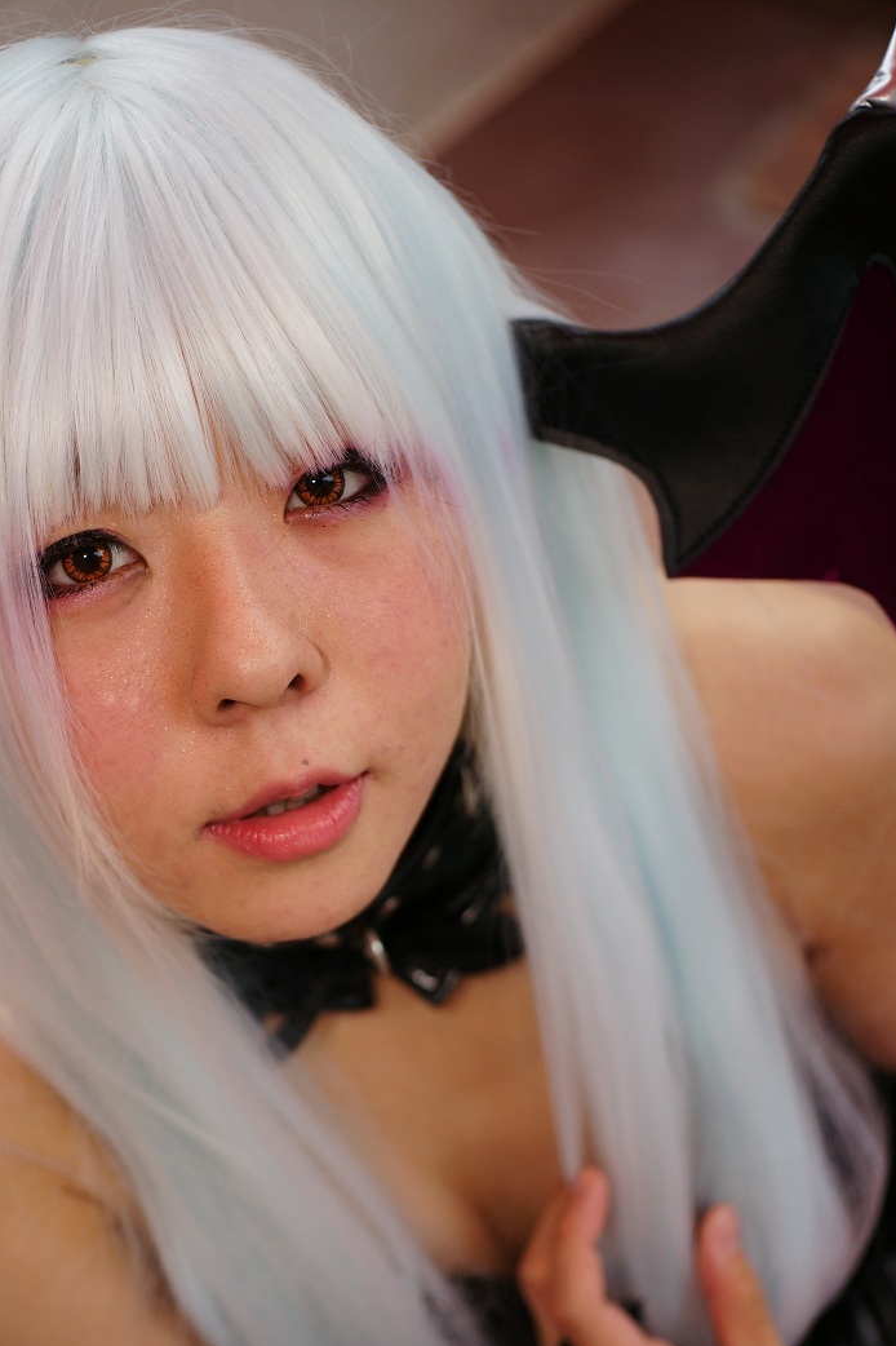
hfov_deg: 18.8
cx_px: 272
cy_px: 904
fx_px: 2690
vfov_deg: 27.9
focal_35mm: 72
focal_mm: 50
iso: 200
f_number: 2.8
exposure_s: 1/500
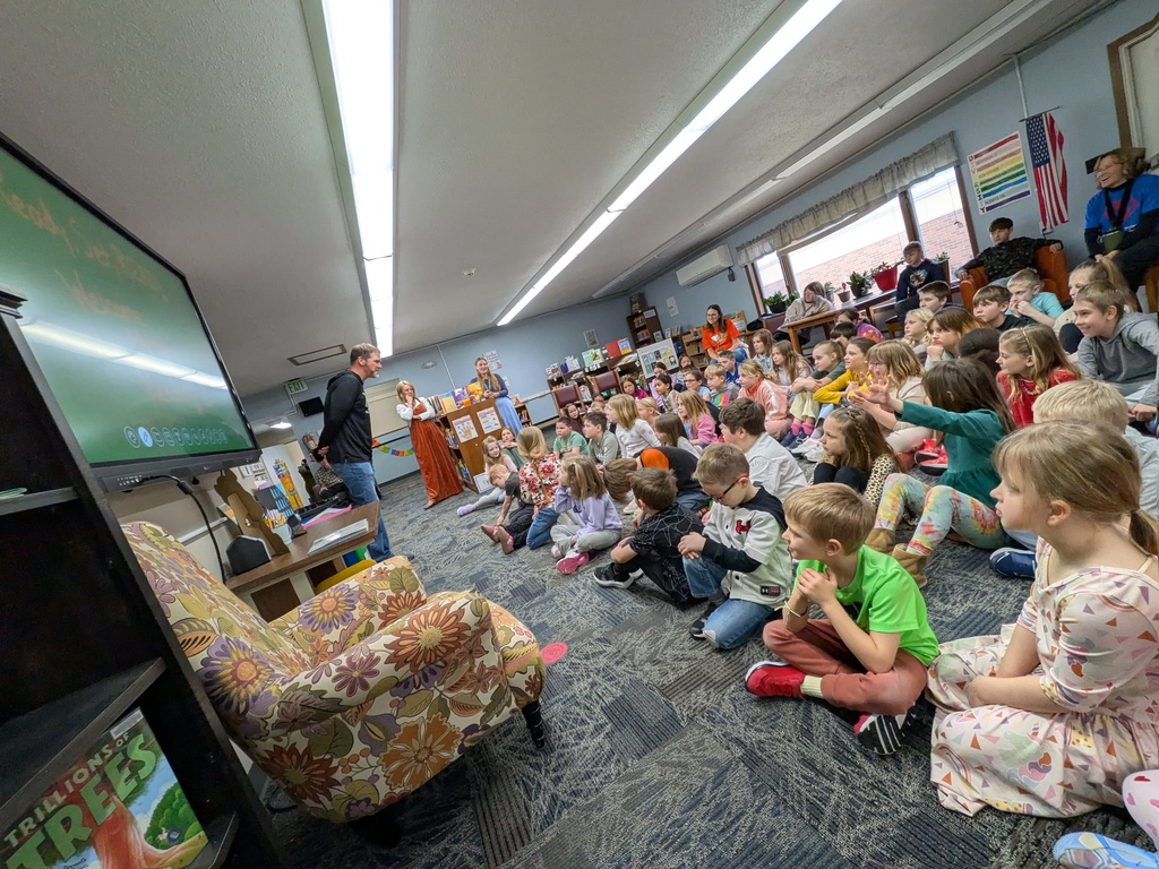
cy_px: 434
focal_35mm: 14
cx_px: 580
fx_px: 469
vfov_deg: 85.7
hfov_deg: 102.1
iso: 280
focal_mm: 1.85
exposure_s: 1/120
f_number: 2.2
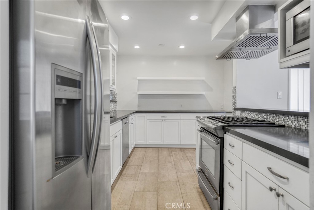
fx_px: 170
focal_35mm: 20
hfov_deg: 85.4
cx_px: 157
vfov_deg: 63.2
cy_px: 105
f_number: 4
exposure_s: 1/40
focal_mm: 13
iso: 1250
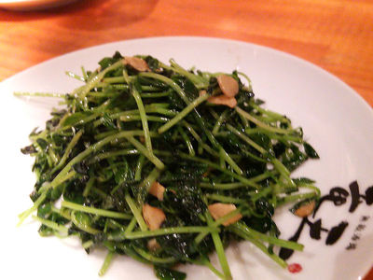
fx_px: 323
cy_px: 140
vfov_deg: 46.8
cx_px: 186
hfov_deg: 60.0
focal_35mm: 30
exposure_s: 1/16
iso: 400
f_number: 1.94
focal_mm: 4.06
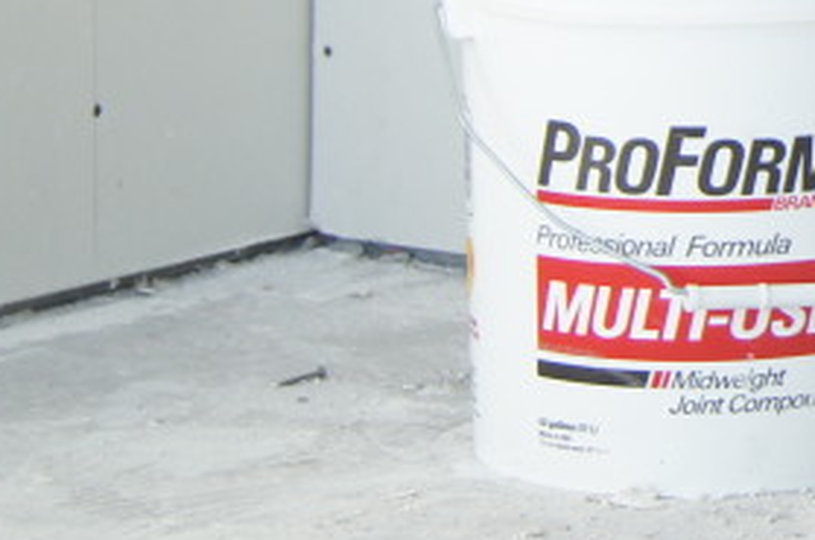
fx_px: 4769
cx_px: 1817
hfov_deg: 9.0
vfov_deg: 6.3
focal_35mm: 211
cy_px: -560
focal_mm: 28
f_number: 4.5
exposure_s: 1/160
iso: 125
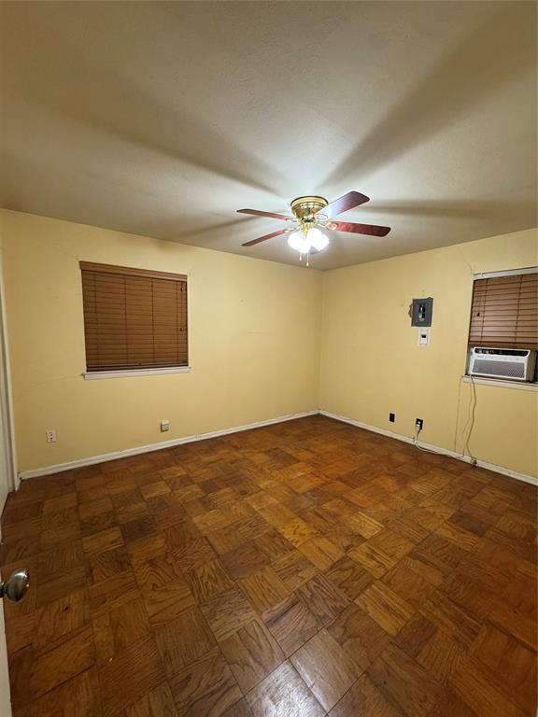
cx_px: 269
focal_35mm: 14
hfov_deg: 85.7
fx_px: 290
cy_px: 358
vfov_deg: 102.1
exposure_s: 1/60
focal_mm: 2.22
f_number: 2.2
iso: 250
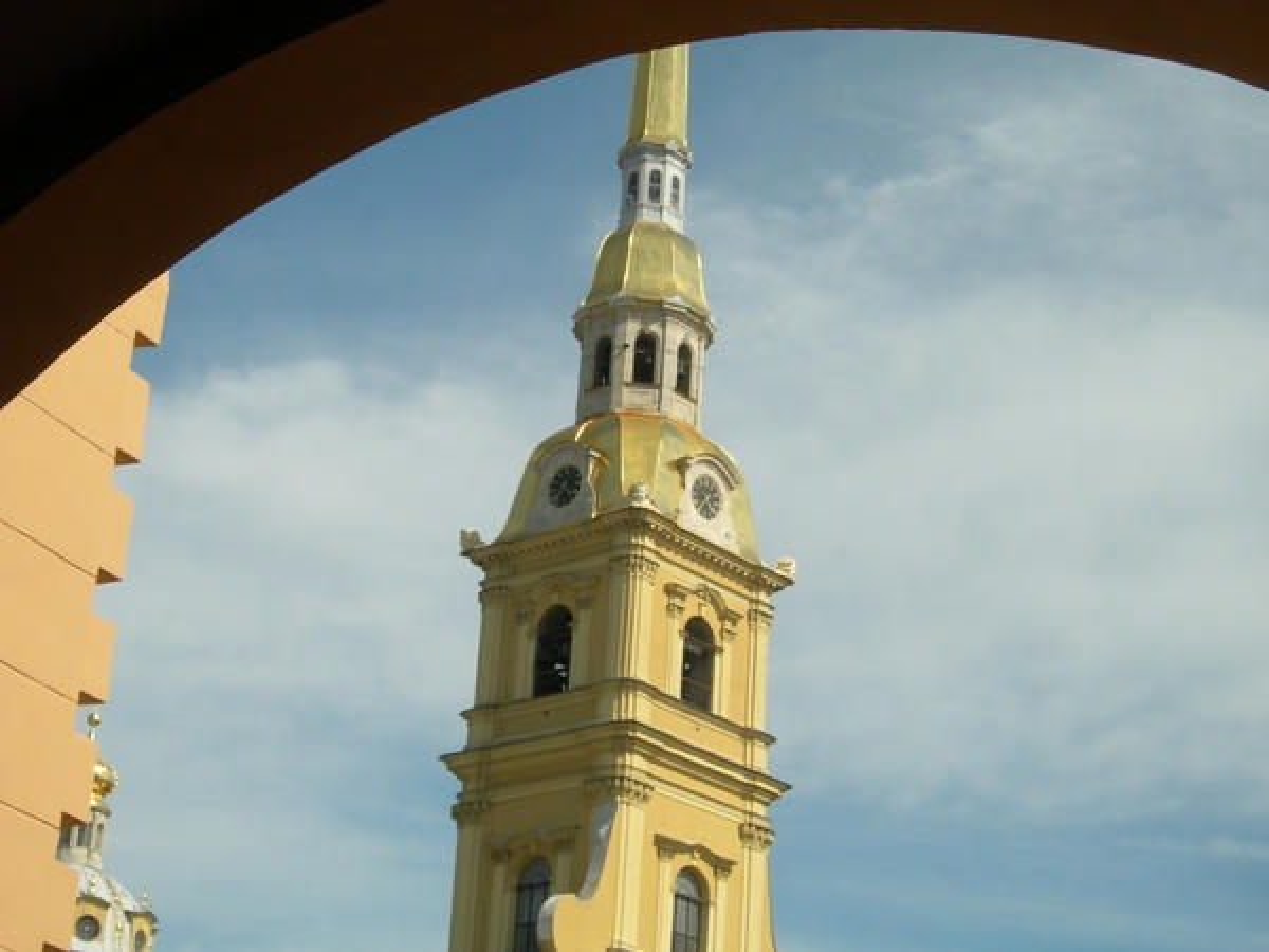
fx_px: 2639
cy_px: 476
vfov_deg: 20.4
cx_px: 634
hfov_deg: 27.0
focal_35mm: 72
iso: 50
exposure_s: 1/412
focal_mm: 14.9
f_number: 6.3
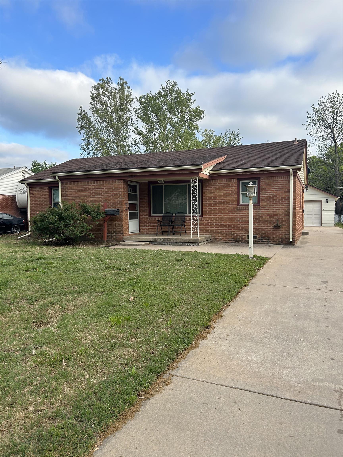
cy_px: 228
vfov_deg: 67.3
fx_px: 344
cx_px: 172
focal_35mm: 26
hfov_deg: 53.1
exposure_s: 1/1488
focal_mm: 5.7
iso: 50
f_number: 1.5
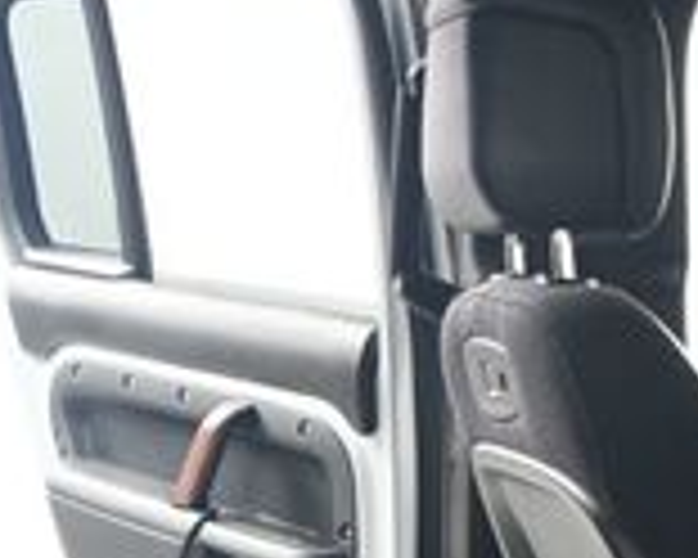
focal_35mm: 116
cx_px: 9
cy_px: 688
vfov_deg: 12.9
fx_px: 2396
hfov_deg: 16.3
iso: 100
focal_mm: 20
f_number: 3.5
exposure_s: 1/160
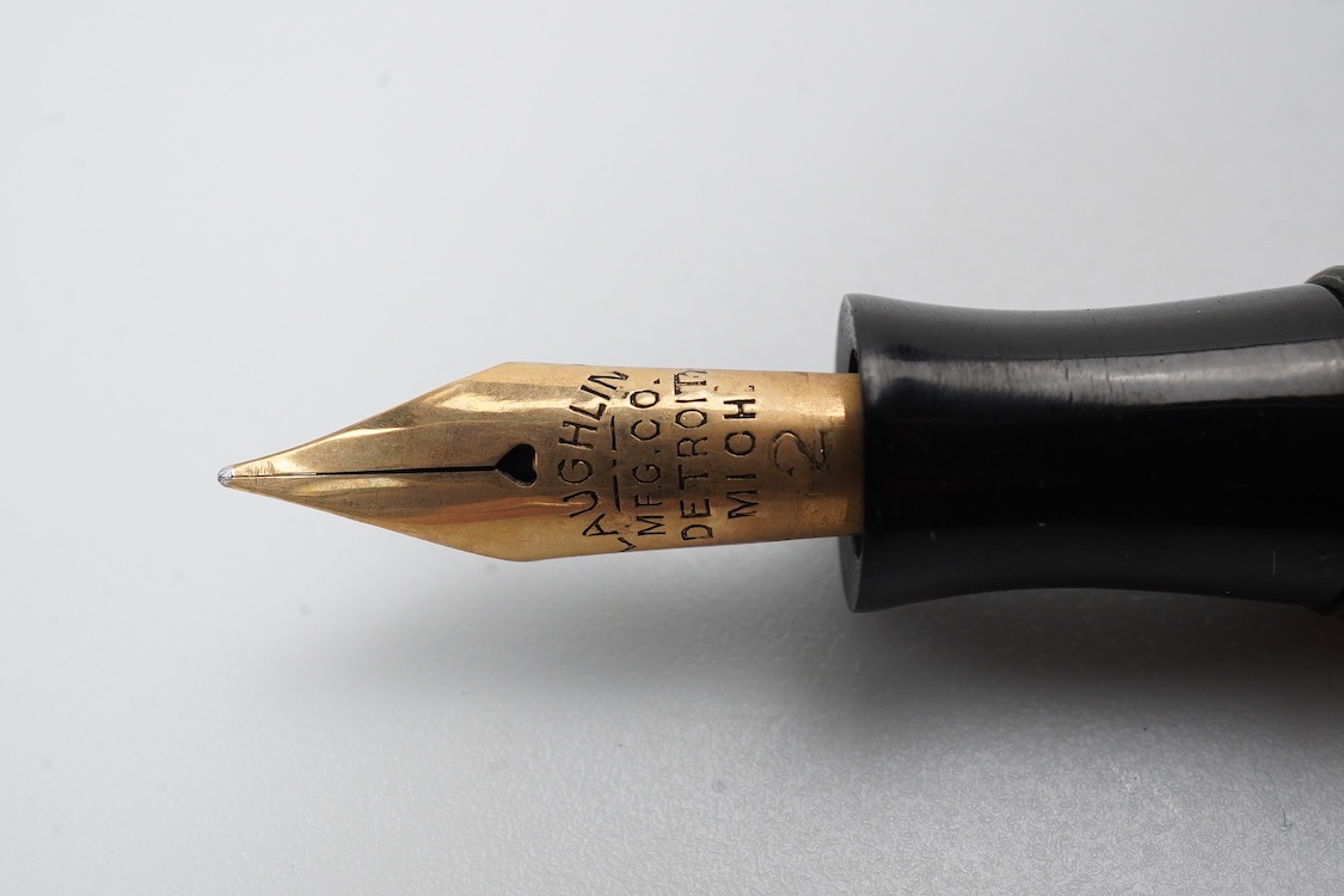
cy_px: 448
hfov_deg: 43.6
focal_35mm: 45
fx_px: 1680
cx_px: 672
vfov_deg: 29.9
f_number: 22
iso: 640
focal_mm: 30
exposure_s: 1/100
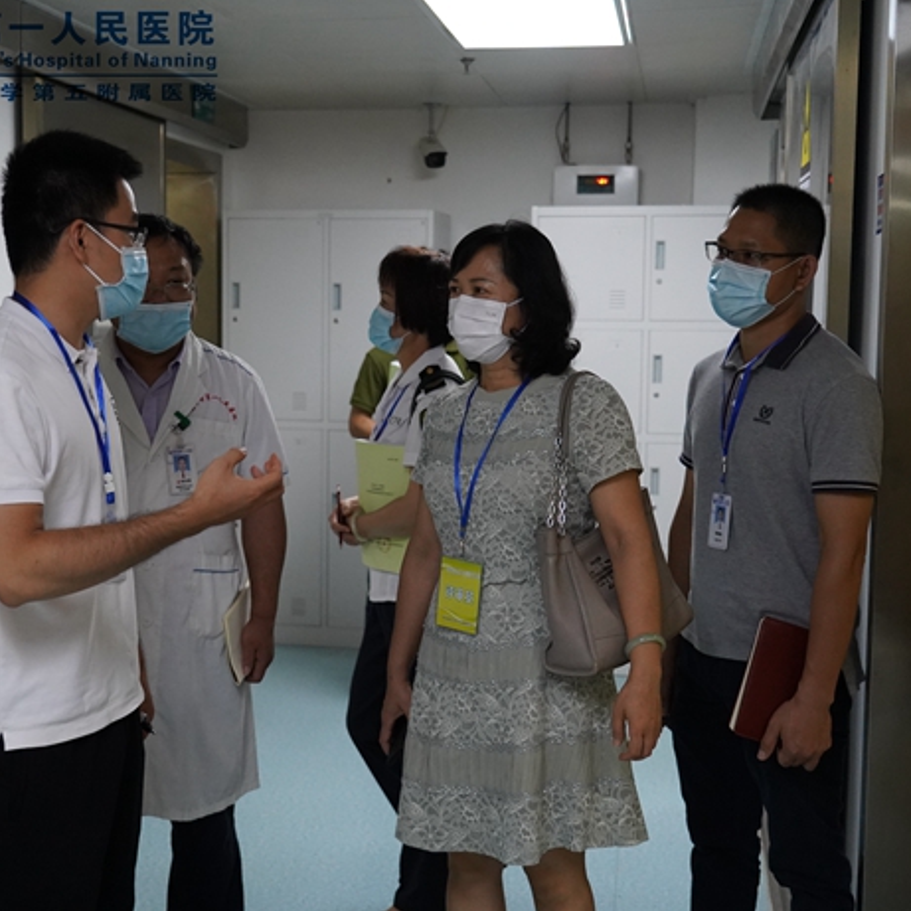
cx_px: 352
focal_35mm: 49
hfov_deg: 34.5
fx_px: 1459
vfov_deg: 34.7
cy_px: 452
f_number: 4
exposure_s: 1/200
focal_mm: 38
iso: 5000
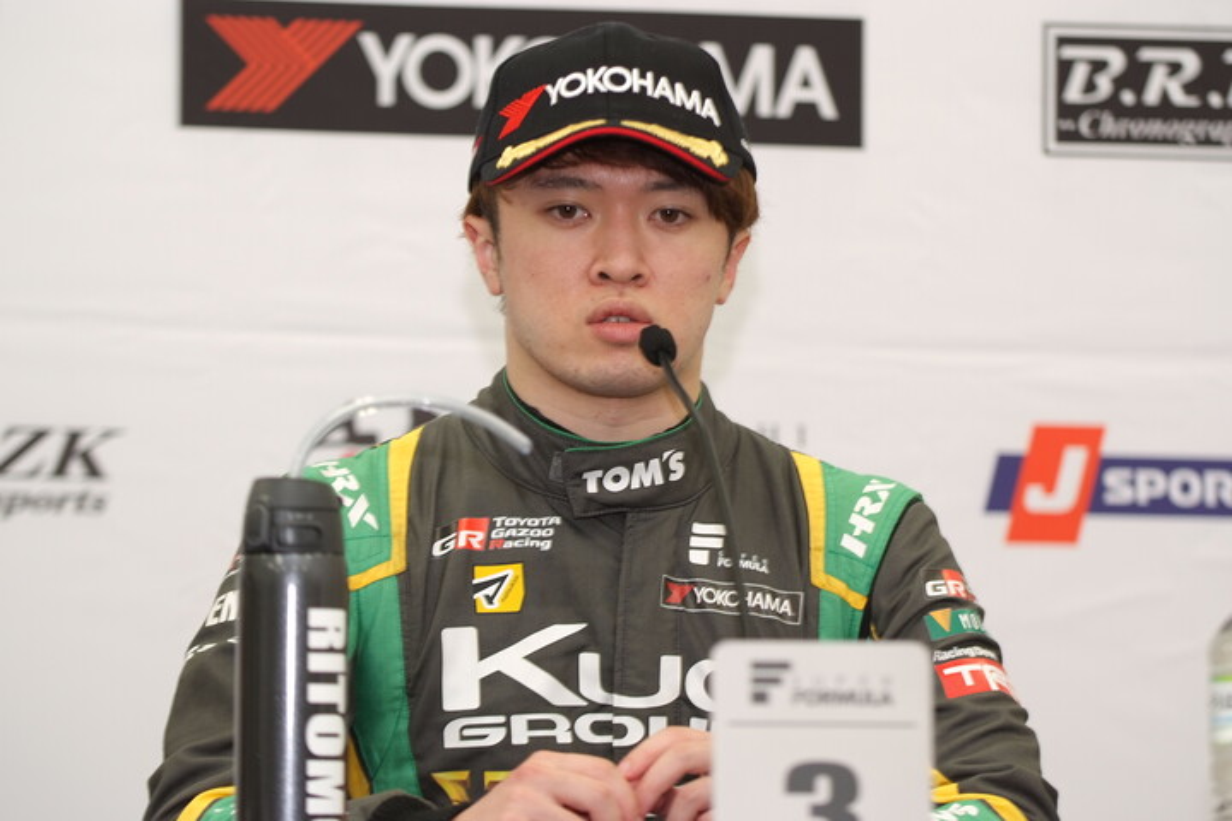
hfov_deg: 11.8
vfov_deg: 7.9
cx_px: 616
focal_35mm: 174
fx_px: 5954
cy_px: 410
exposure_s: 1/60
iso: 200
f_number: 2.8
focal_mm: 116
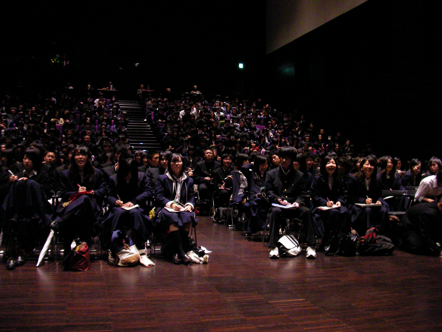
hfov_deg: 45.8
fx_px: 524
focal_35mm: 41
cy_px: 166
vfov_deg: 35.1
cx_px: 221
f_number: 3.5
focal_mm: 6.3
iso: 400
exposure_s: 1/15
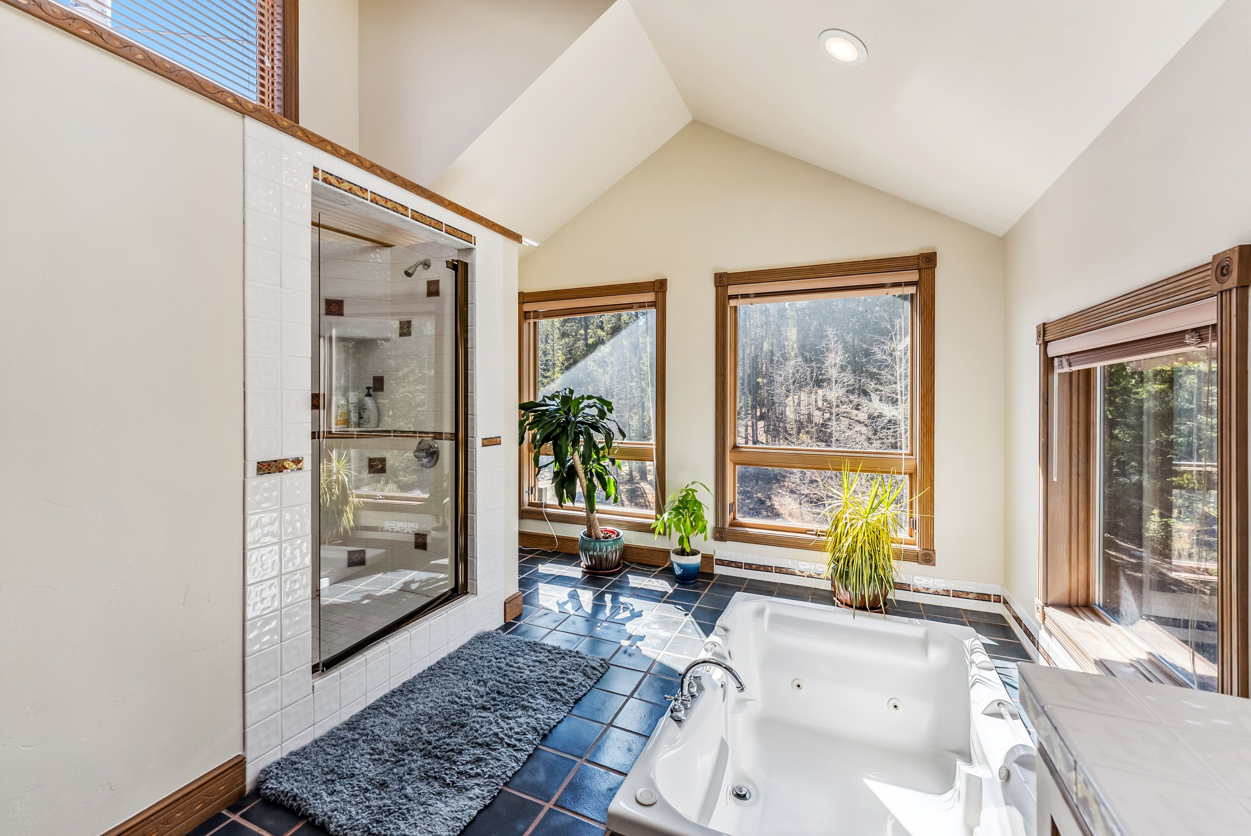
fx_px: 487
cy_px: 418
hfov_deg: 104.2
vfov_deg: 81.3
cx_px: 626
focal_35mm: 14
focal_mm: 14
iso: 640
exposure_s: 1/400
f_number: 7.1
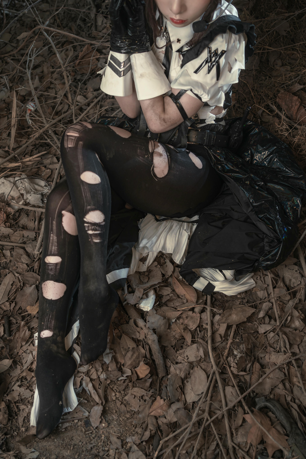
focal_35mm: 35
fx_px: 446
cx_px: 153
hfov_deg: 37.9
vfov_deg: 54.4
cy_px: 230
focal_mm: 35
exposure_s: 1/30
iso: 200
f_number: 3.2
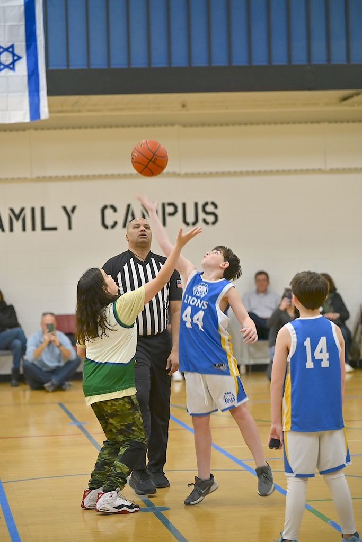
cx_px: 181
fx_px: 1643
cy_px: 271
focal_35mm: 109
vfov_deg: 18.8
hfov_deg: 12.6
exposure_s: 1/250
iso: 2000
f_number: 2.8
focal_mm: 109
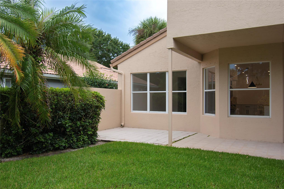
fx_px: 237
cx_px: 142
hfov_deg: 61.9
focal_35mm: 30
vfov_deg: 43.6
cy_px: 94
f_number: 8
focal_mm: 20
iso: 280
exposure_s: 1/250
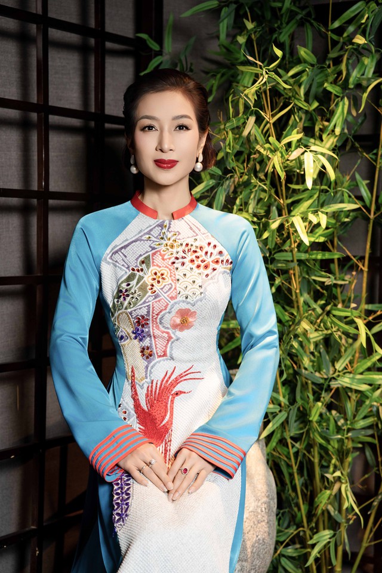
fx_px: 1050
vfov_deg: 30.5
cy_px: 286
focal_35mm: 66
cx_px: 191
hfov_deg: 20.6
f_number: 2.8
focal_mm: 66
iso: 640
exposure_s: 1/60
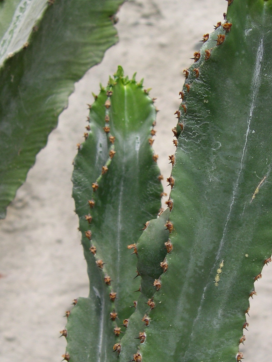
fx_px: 597
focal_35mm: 57
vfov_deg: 33.6
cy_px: 230
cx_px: 187
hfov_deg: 25.5
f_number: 2.8
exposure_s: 1/304
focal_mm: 8
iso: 100
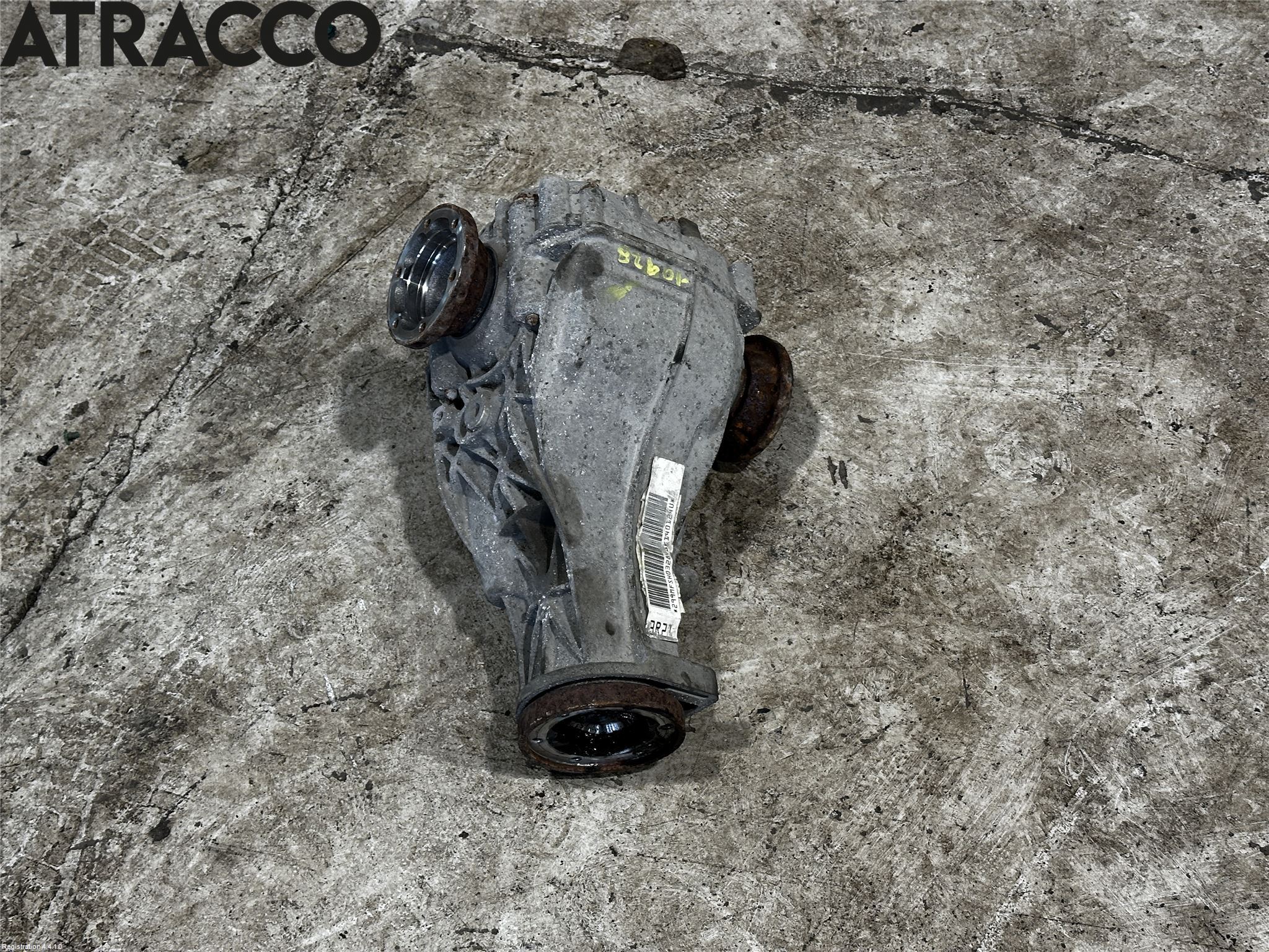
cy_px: 476
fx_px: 1760
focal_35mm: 48
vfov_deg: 30.3
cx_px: 634
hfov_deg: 39.7
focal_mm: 6.86
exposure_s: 1/100
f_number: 1.78
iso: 80
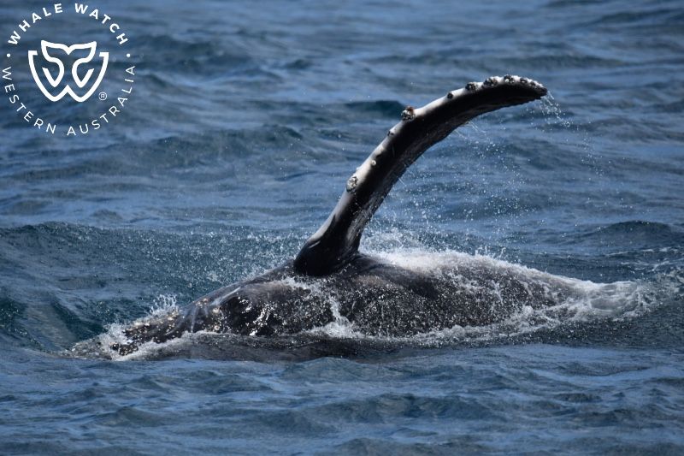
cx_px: 342
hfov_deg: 3.4
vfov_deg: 2.3
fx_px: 11397
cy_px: 228
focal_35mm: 600
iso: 1400
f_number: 6.3
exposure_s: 1/8000
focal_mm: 600
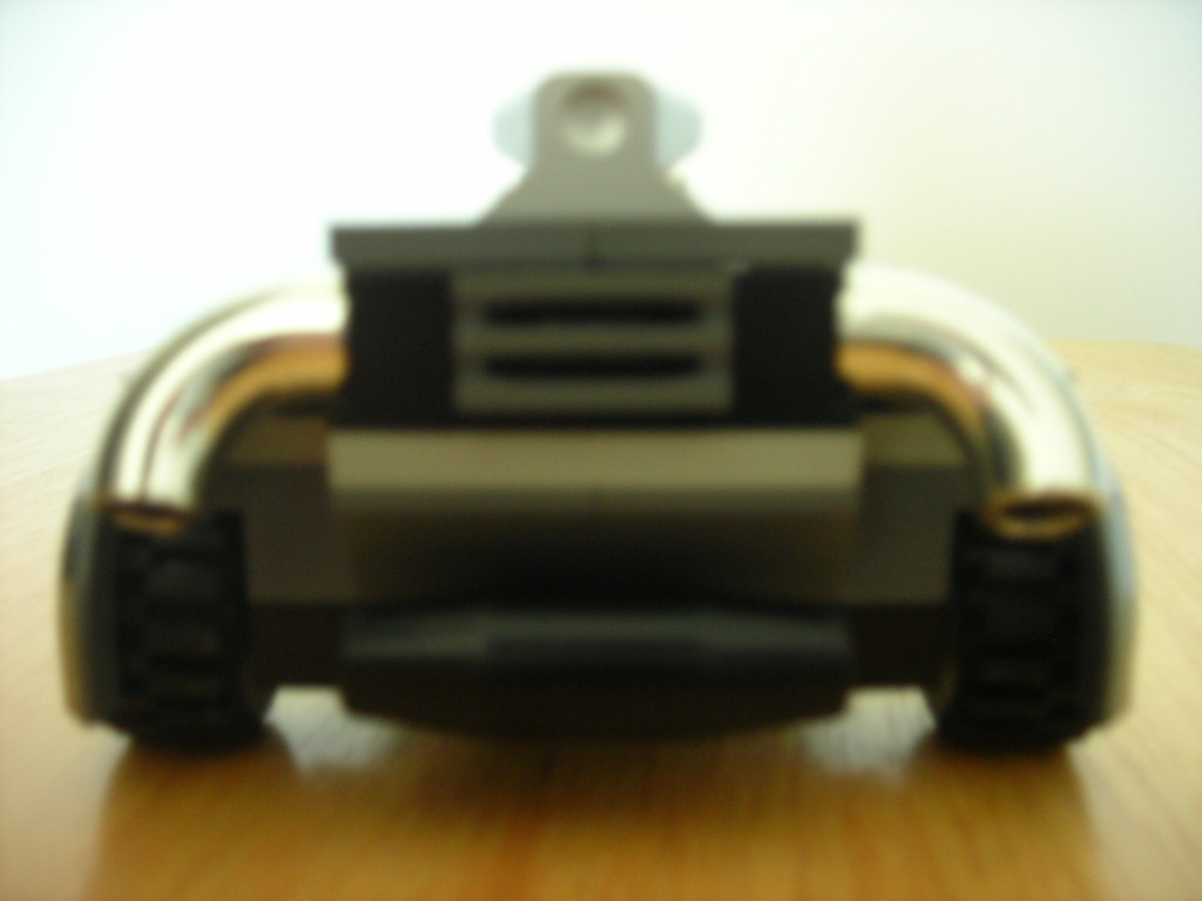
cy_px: 450
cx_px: 601
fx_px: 1320
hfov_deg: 49.0
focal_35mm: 38
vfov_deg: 37.7
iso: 96
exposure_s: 1/4
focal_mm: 6.3
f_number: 3.2
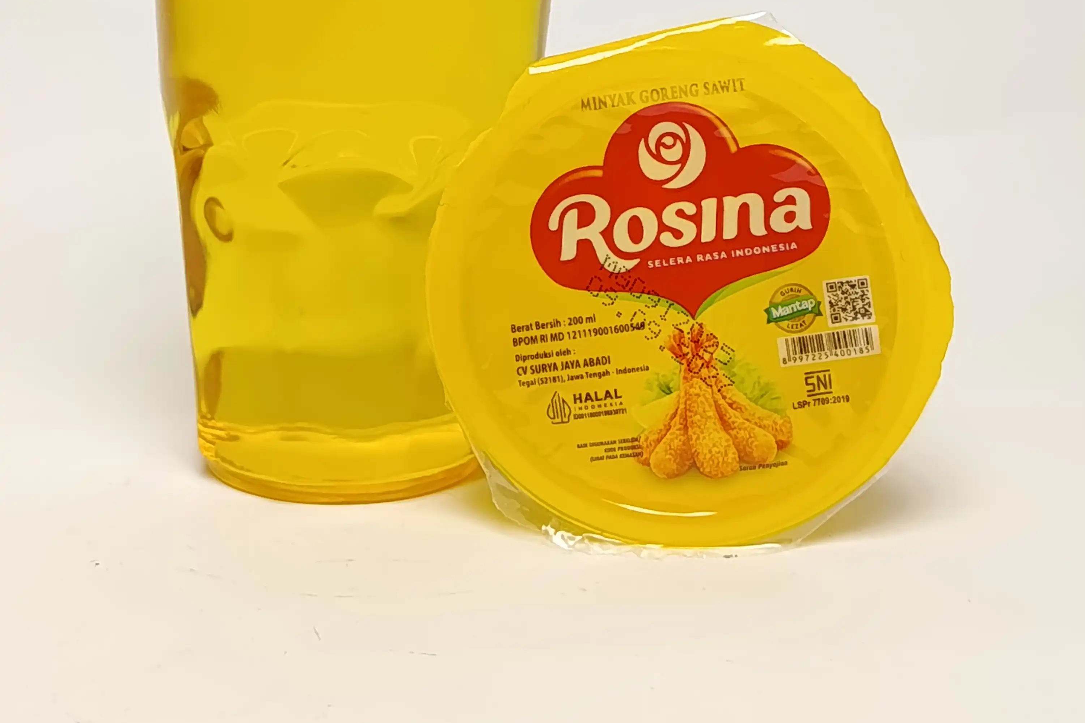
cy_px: 89
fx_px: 2049
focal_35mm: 68
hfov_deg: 29.7
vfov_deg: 19.7
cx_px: 542
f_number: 1.7
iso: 131
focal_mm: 5.24
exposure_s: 1/100
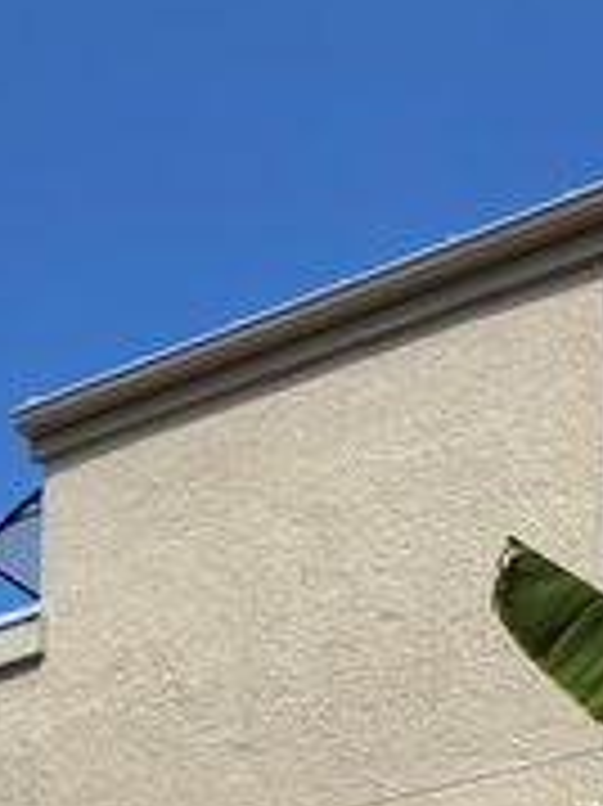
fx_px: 2256
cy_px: 1403
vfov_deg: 17.1
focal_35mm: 97
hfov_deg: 15.2
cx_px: 162
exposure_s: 1/3788
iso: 50
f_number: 1.6
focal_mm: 5.96
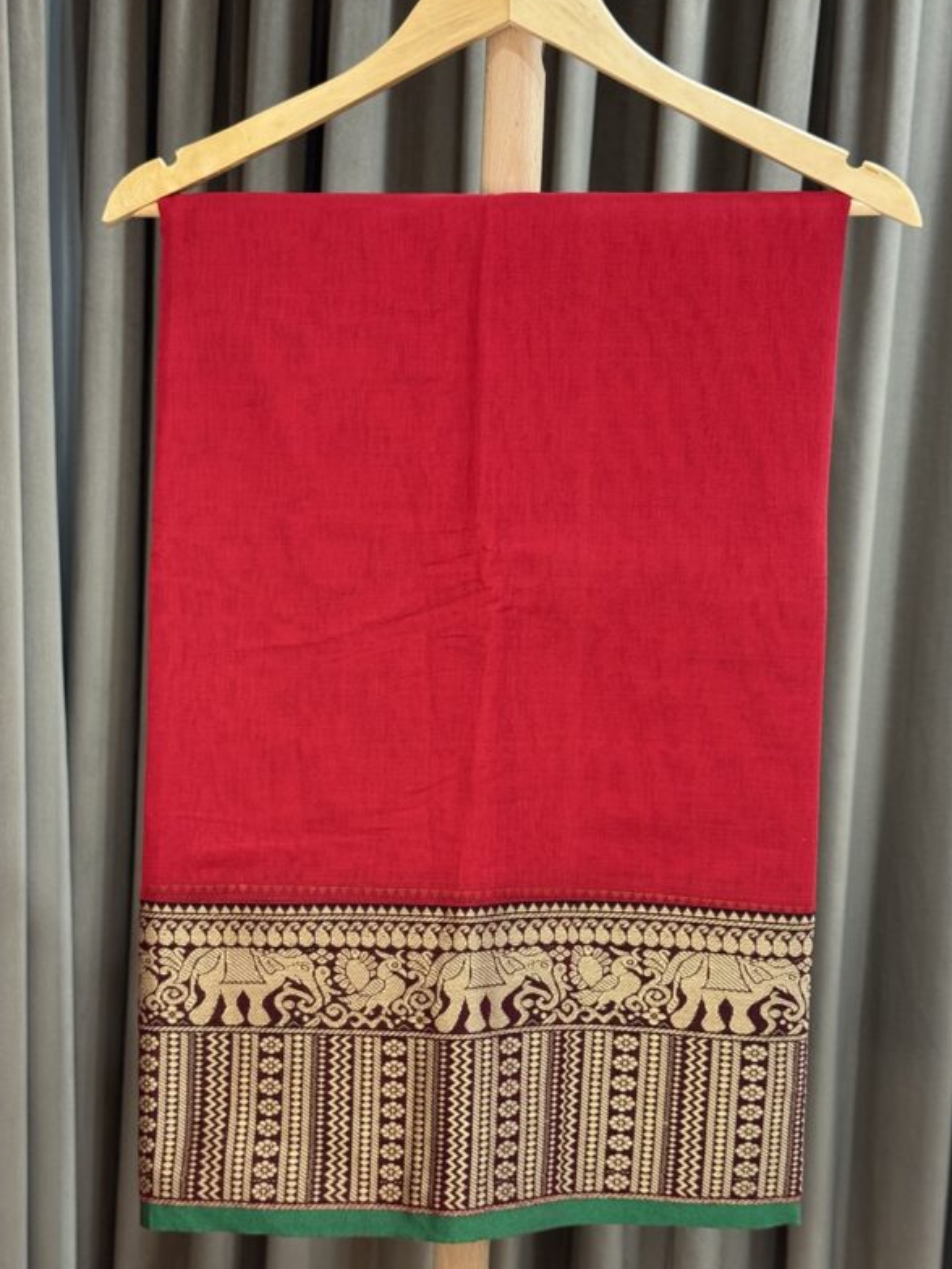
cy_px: 625
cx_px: 473
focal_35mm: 49
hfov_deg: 29.7
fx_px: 1797
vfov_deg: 38.9
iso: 200
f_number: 1.78
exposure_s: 1/50
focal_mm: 6.76
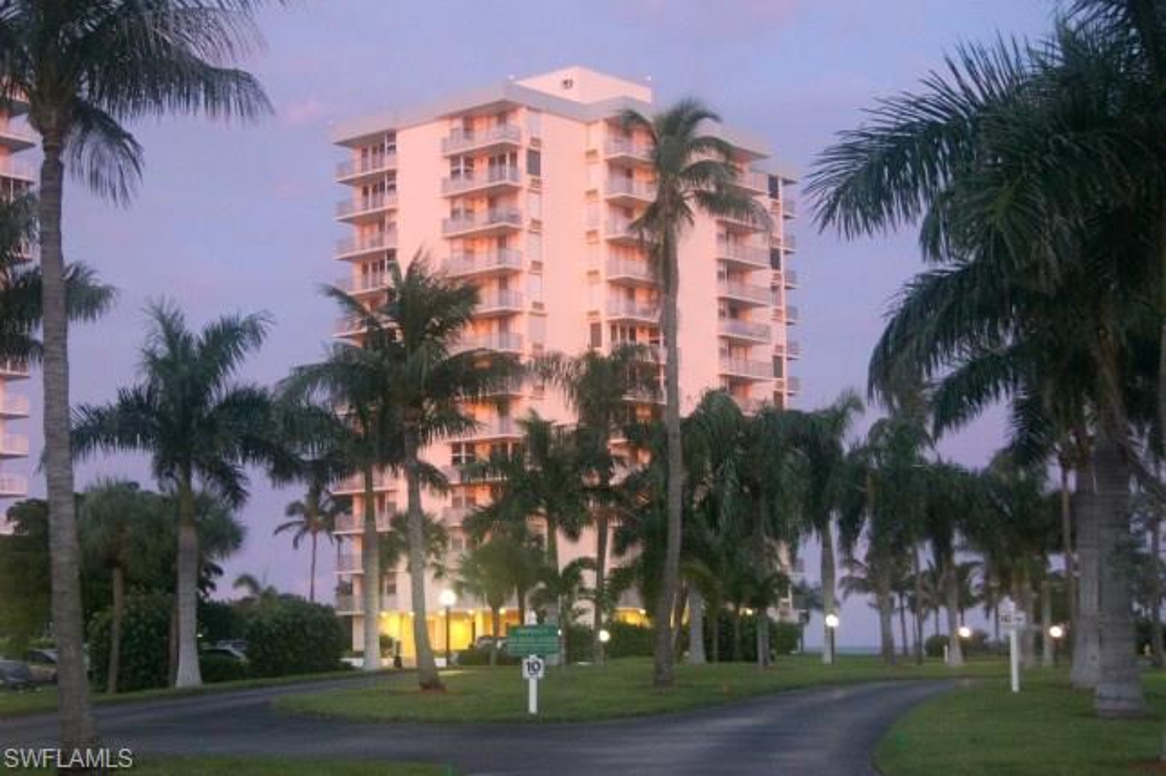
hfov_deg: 33.4
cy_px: 388
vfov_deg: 22.6
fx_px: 1942
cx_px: 583
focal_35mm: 60
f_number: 5.6
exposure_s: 1/8
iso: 1600
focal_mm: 40
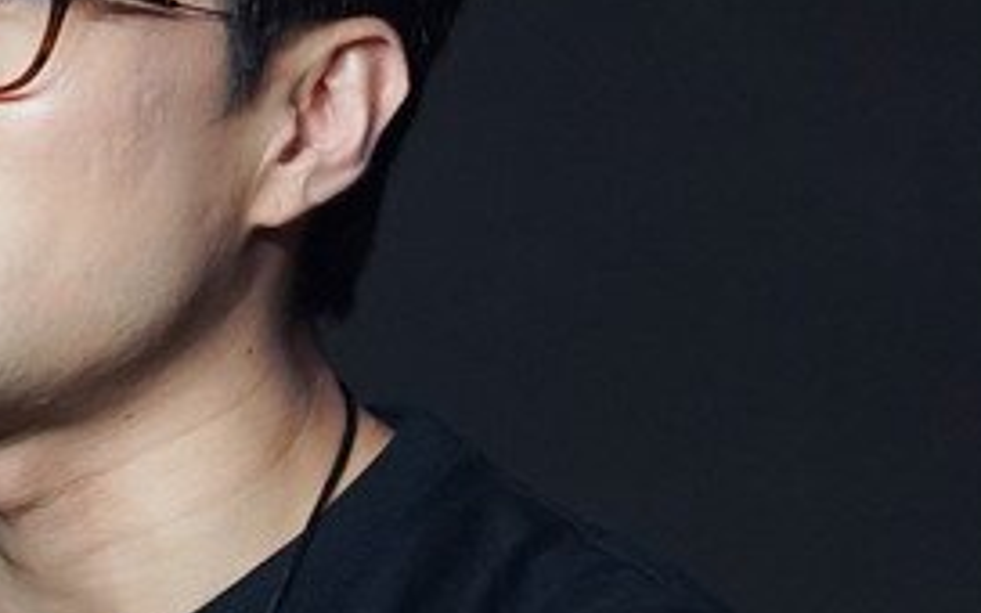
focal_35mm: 2177
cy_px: 391
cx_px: -1345
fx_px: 58203
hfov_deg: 1.0
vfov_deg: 0.6
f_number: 6.3
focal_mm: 415
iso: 2000
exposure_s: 1/60
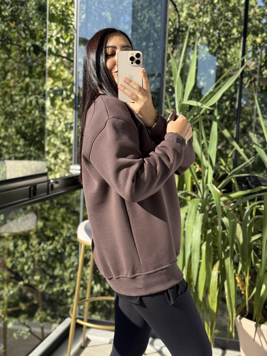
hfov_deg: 30.3
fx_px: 494
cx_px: 134
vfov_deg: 39.7
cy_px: 178
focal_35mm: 48
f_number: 1.78
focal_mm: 6.76
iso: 64
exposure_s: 1/1185
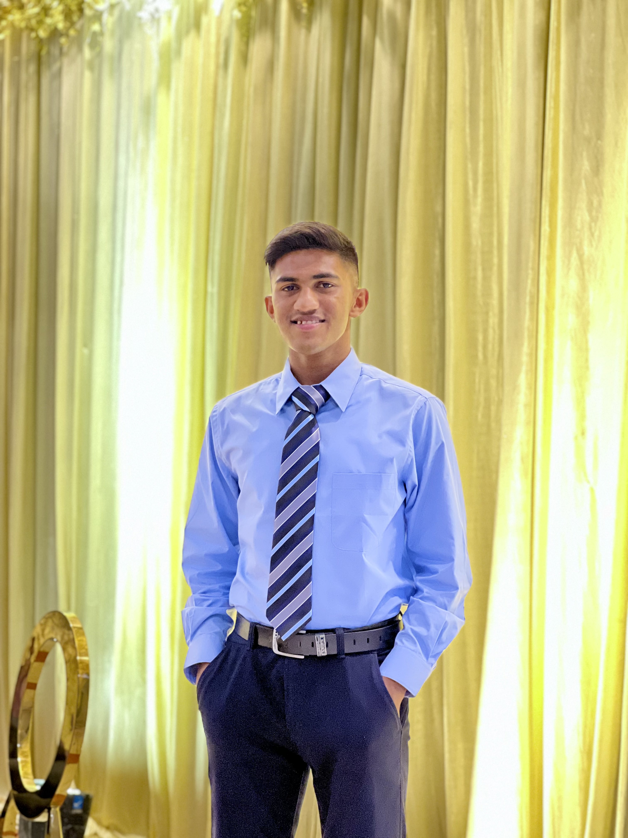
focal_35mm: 77
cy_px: 419
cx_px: 314
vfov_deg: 25.3
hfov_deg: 19.1
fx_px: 1863
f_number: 2.8
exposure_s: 1/33
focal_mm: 9
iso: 400
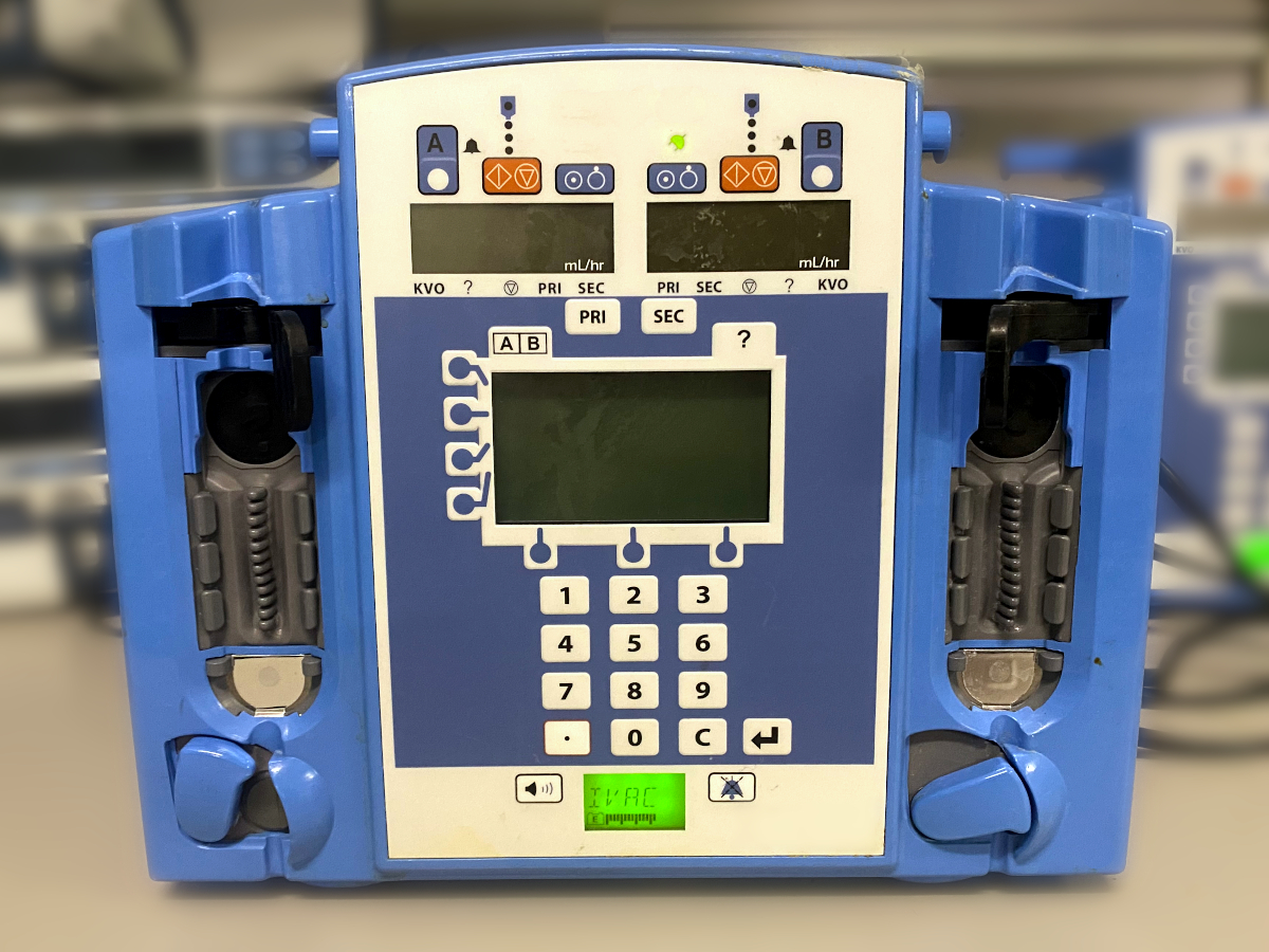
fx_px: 953
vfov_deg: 53.1
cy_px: 476
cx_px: 634
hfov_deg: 67.3
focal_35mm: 26
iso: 400
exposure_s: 1/50
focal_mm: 4.25
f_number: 1.8
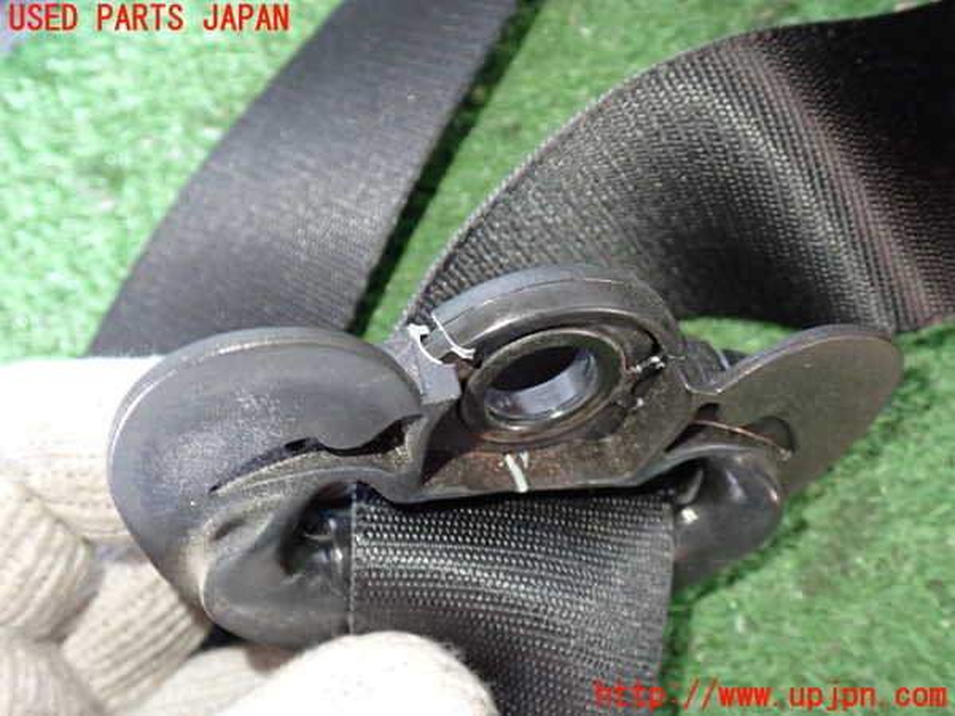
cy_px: 358
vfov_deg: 39.7
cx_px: 478
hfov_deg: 51.4
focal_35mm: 36
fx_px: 993
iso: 500
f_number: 2.5
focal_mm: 6.37
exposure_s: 1/40
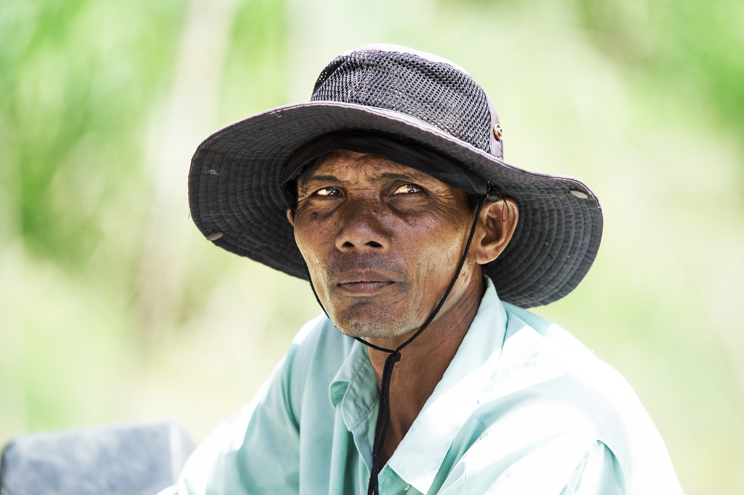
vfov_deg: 4.6
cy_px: 248
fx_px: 6196
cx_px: 372
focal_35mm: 300
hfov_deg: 6.9
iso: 200
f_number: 5
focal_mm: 300
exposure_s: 1/1250
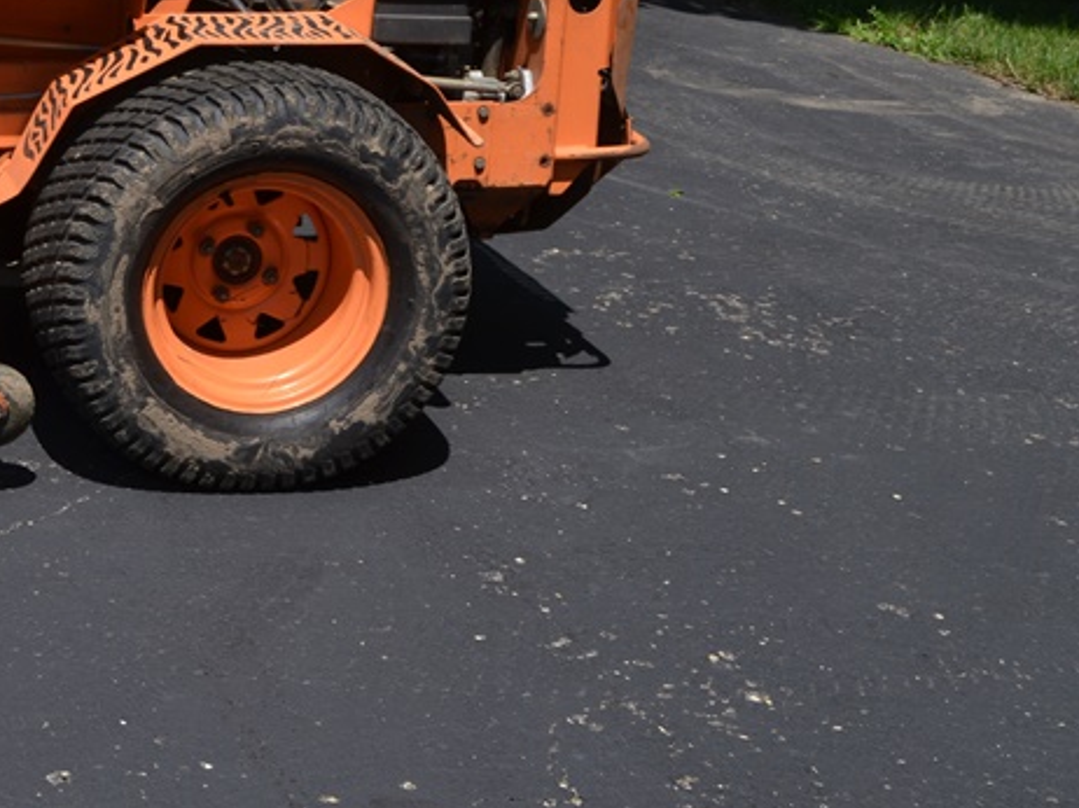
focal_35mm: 75
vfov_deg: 19.5
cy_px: 204
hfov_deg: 25.0
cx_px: 42
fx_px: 2337
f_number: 8
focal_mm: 24
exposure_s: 1/160
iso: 100
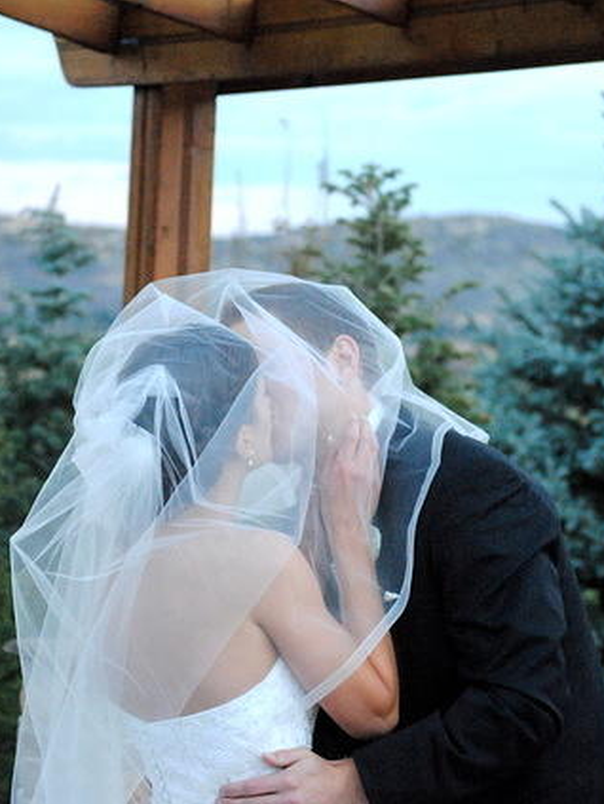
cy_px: 405
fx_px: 3345
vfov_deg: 13.7
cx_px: 321
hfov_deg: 10.3
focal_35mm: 144
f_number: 4.2
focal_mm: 66
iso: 1400
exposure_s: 1/125
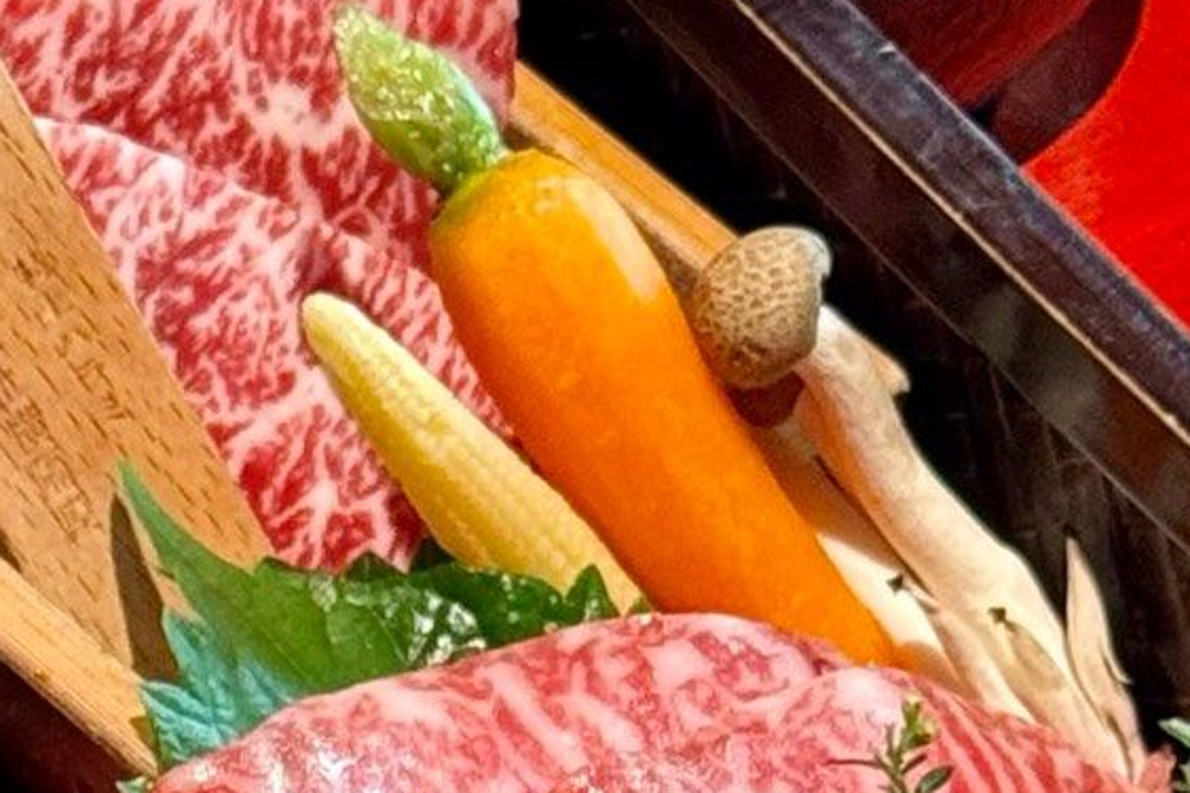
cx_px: -425
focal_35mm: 242
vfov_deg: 5.6
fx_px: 7997
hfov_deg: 8.4
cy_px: 1152
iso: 200
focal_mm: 6.86
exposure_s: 1/60
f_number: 1.78
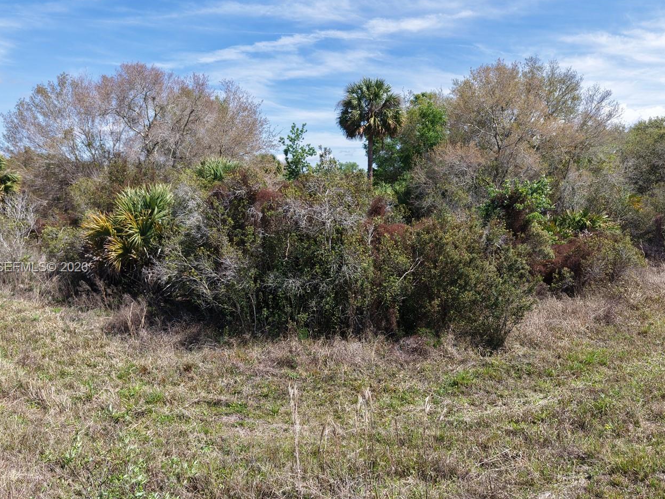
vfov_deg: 45.4
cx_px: 350
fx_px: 595
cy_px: 268
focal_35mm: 31
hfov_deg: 58.3
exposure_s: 1/2500
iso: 150
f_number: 1.8
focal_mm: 8.67
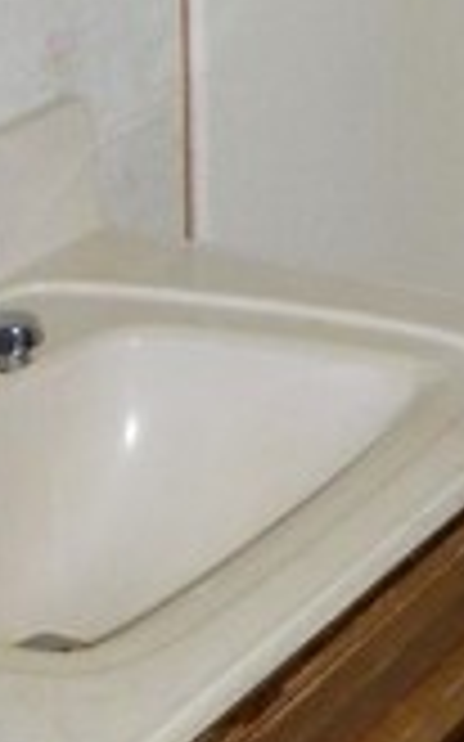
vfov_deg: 14.8
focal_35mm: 138
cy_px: -36
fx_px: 2795
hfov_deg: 9.0
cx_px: 910
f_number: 3.5
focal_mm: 5
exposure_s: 1/26
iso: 200
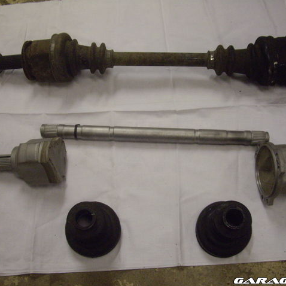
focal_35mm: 45
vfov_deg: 37.6
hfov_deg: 37.6
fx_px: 421
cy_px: 143
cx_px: 145
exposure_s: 1/40
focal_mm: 7.9
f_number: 5.6
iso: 400
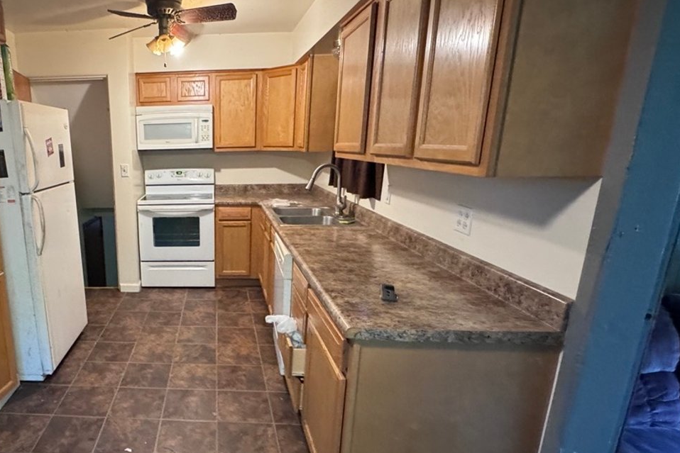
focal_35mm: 23
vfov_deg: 55.0
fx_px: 434
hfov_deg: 71.4
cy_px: 253
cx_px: 177
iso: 1000
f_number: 2.2
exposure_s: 1/60
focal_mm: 2.22
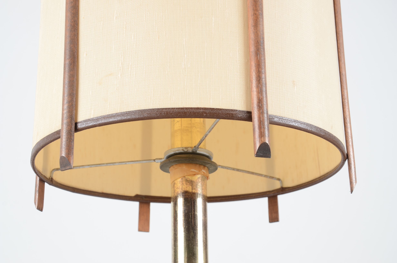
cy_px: 132
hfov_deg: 29.9
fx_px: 743
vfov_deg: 20.1
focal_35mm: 68
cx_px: 198
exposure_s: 1/60
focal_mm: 45
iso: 200
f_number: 9
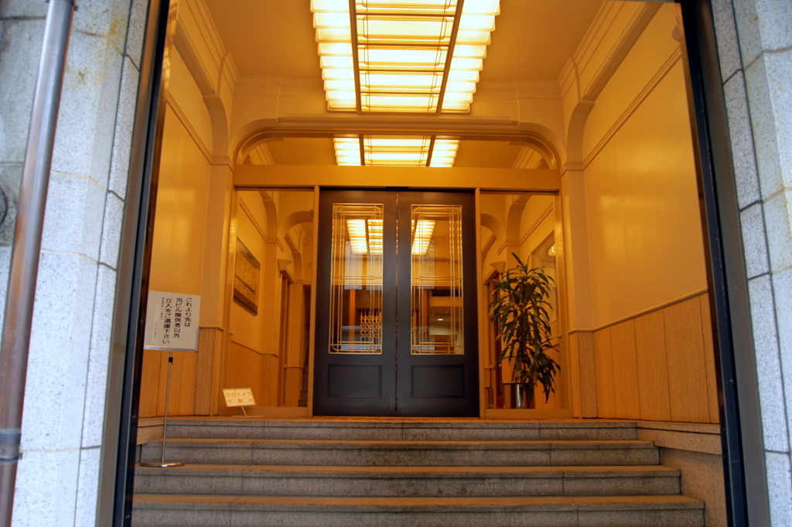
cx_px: 396
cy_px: 264
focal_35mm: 27
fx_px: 594
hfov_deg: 67.4
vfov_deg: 47.9
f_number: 4.5
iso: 200
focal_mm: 18
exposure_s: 1/15
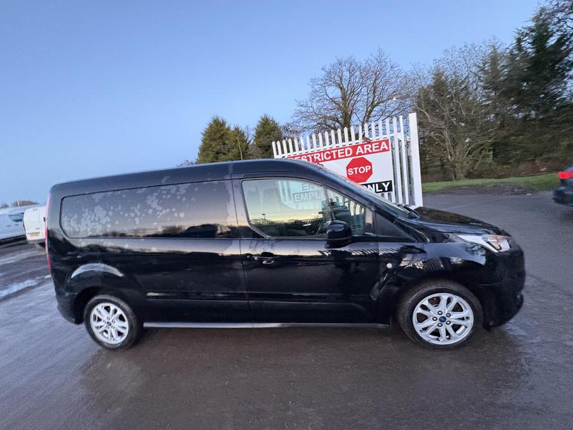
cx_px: 286
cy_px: 215
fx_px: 232
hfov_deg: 102.1
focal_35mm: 14
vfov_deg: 85.7
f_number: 2.2
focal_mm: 2.22
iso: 640
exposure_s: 1/60
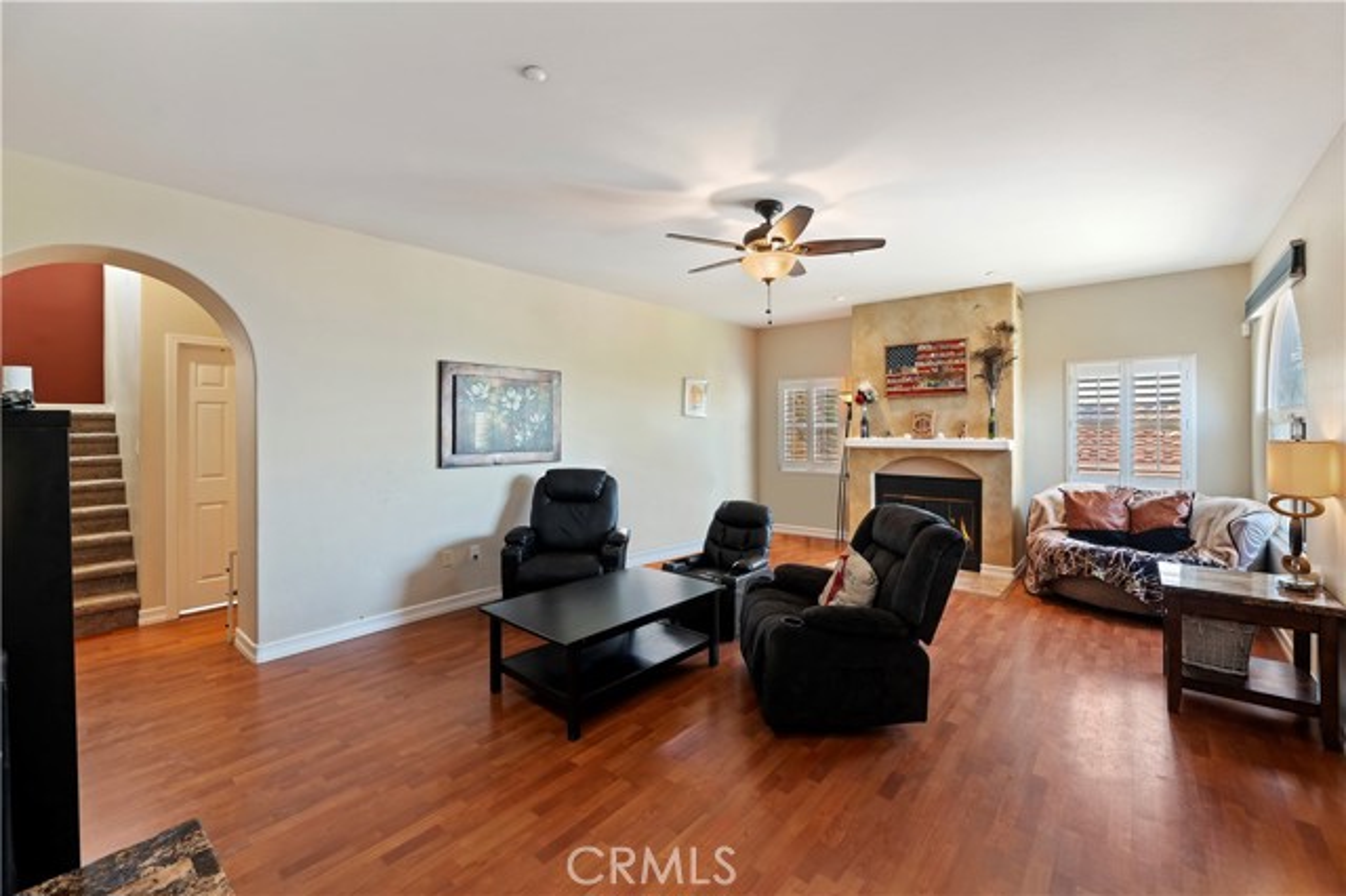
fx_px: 523
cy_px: 448
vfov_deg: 81.1
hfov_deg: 104.3
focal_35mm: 14
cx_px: 673
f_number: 10
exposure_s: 1/2.5
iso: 500
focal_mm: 14
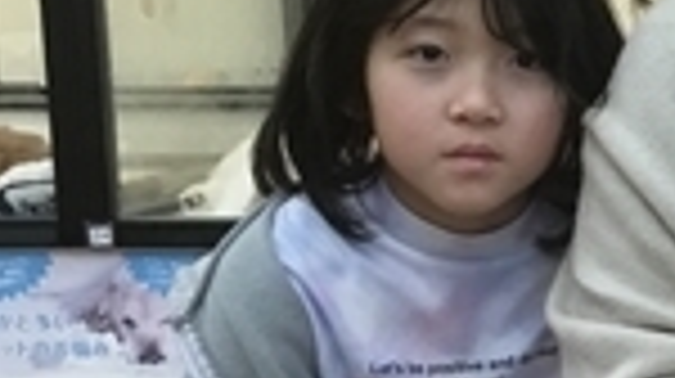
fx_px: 2414
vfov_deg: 8.9
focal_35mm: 135
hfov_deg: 15.1
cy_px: 338
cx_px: 918
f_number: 2.4
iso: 50
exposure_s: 1/30
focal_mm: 3.3
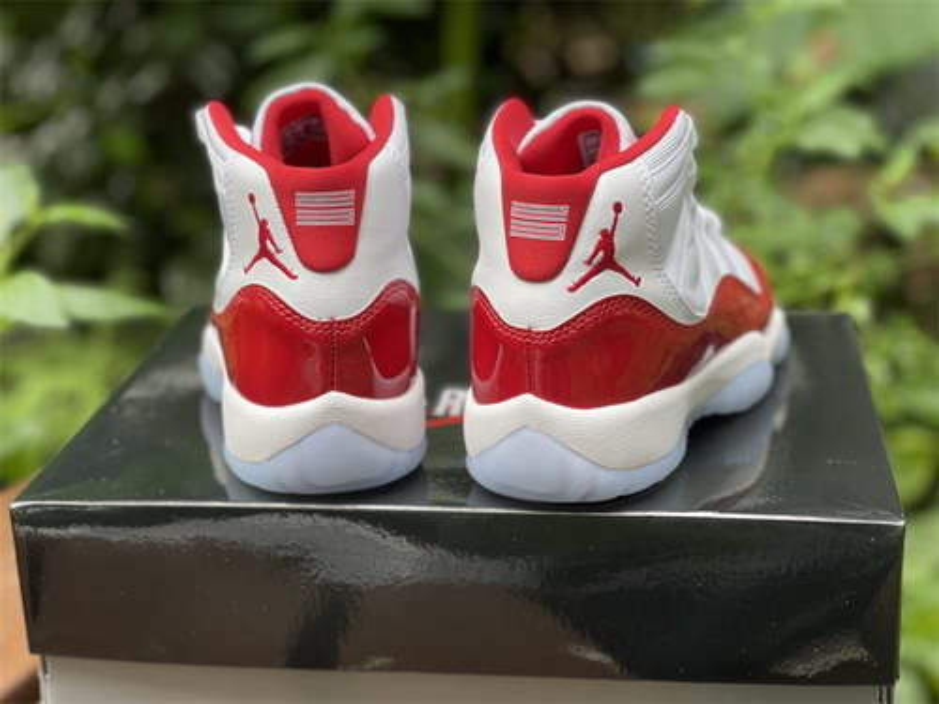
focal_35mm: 64
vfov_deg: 22.9
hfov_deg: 30.3
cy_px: 352
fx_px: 1736
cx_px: 470
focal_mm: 7.5
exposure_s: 1/121
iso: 80
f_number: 2.2
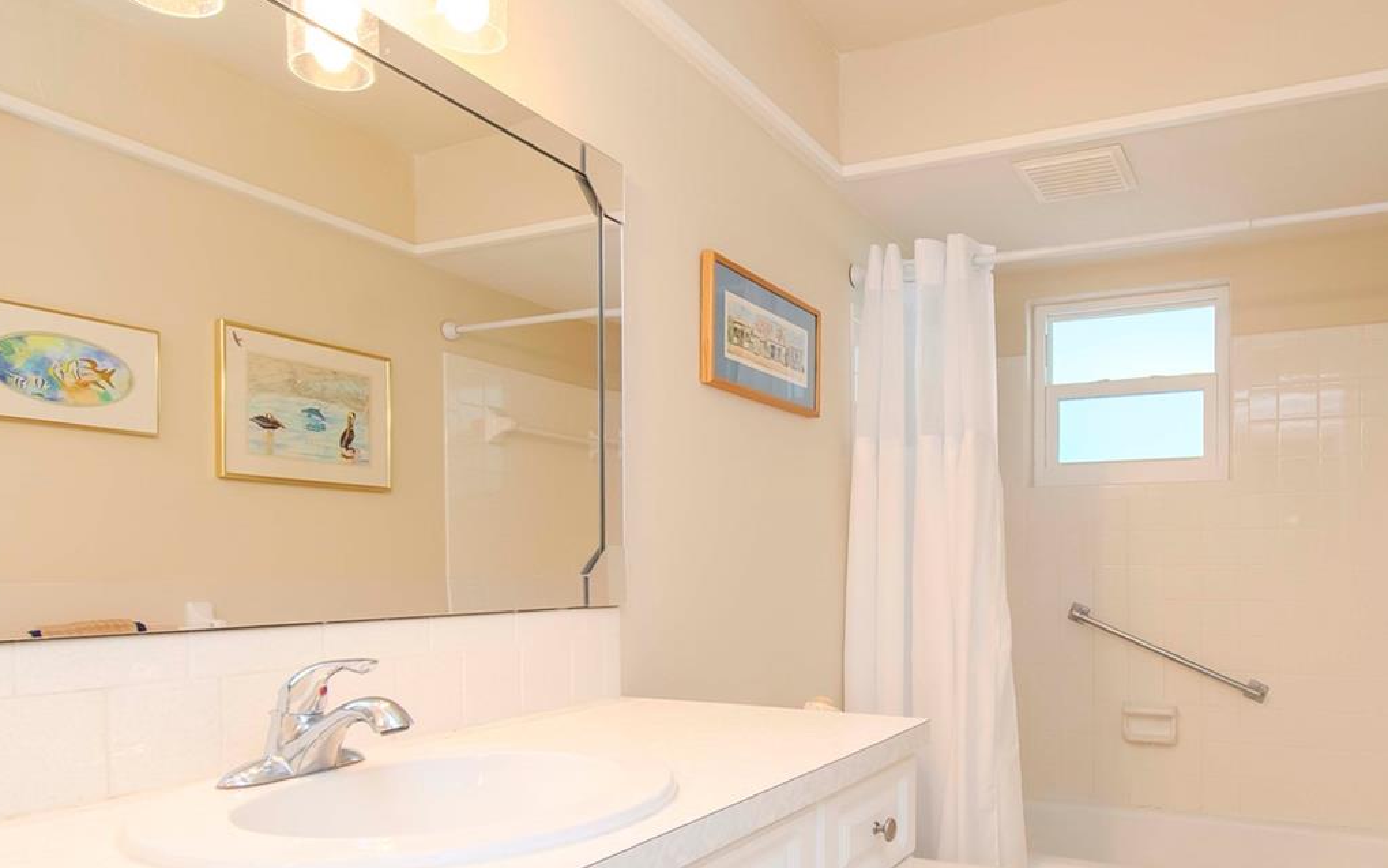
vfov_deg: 50.3
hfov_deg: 73.6
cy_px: 571
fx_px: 908
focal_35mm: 24
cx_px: 859
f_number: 6.3
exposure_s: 1/50
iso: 640
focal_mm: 10
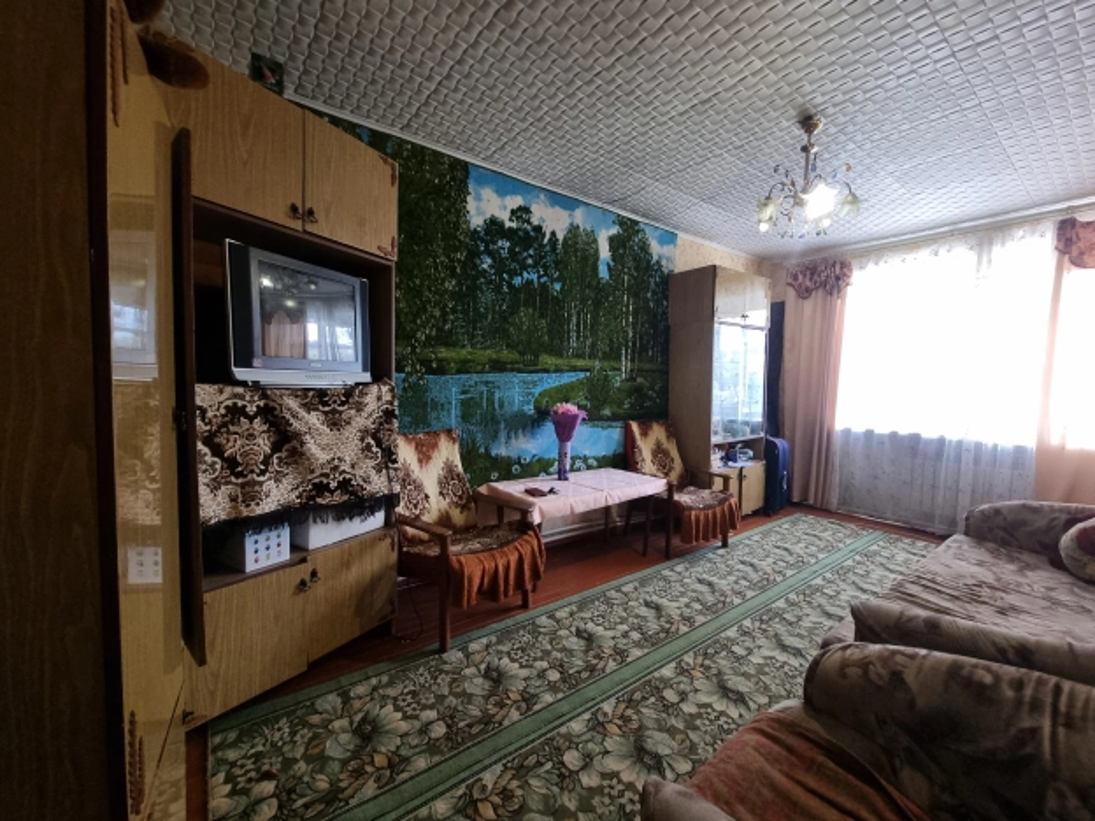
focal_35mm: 13
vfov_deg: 89.9
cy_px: 410
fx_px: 411
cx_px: 548
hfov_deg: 106.2
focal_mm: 2.2
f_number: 2.2
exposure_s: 1/33
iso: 320
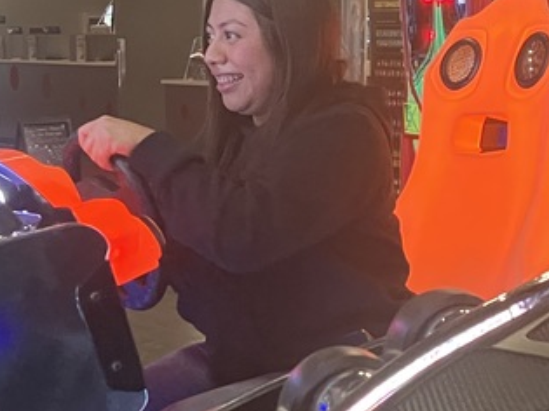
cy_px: 77
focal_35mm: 91
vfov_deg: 16.1
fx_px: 1443
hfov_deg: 20.5
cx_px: 608
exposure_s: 1/41
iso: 320
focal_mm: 3.99
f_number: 1.8
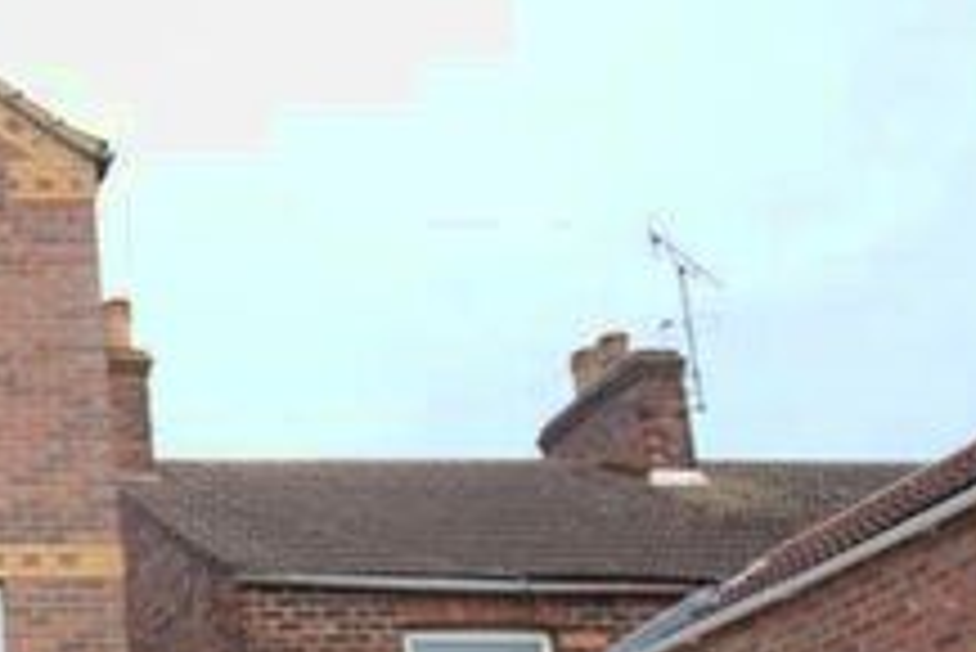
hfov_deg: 26.8
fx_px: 1573
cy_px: 825
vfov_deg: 21.4
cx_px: -409
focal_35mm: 58
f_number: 4.5
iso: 400
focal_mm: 12
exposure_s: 1/80
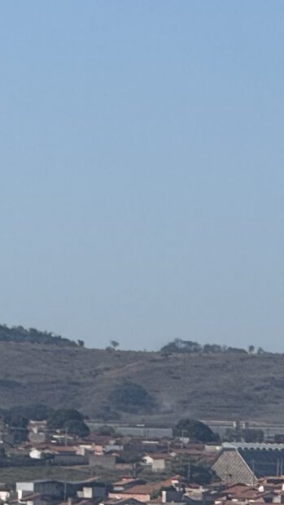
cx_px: 501
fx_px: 7221
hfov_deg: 2.2
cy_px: 98
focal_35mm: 539
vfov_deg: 4.0
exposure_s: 1/2611
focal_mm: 15.66
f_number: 2.8
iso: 50
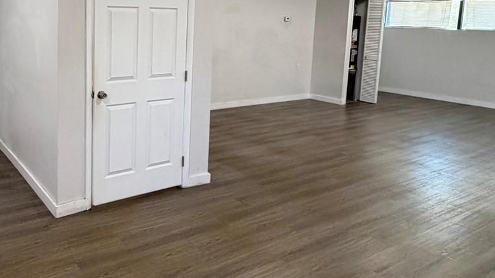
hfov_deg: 57.6
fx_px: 420
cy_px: 70
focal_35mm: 32
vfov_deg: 35.8
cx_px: 119
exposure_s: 1/120
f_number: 2.2
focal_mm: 2.22
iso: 250
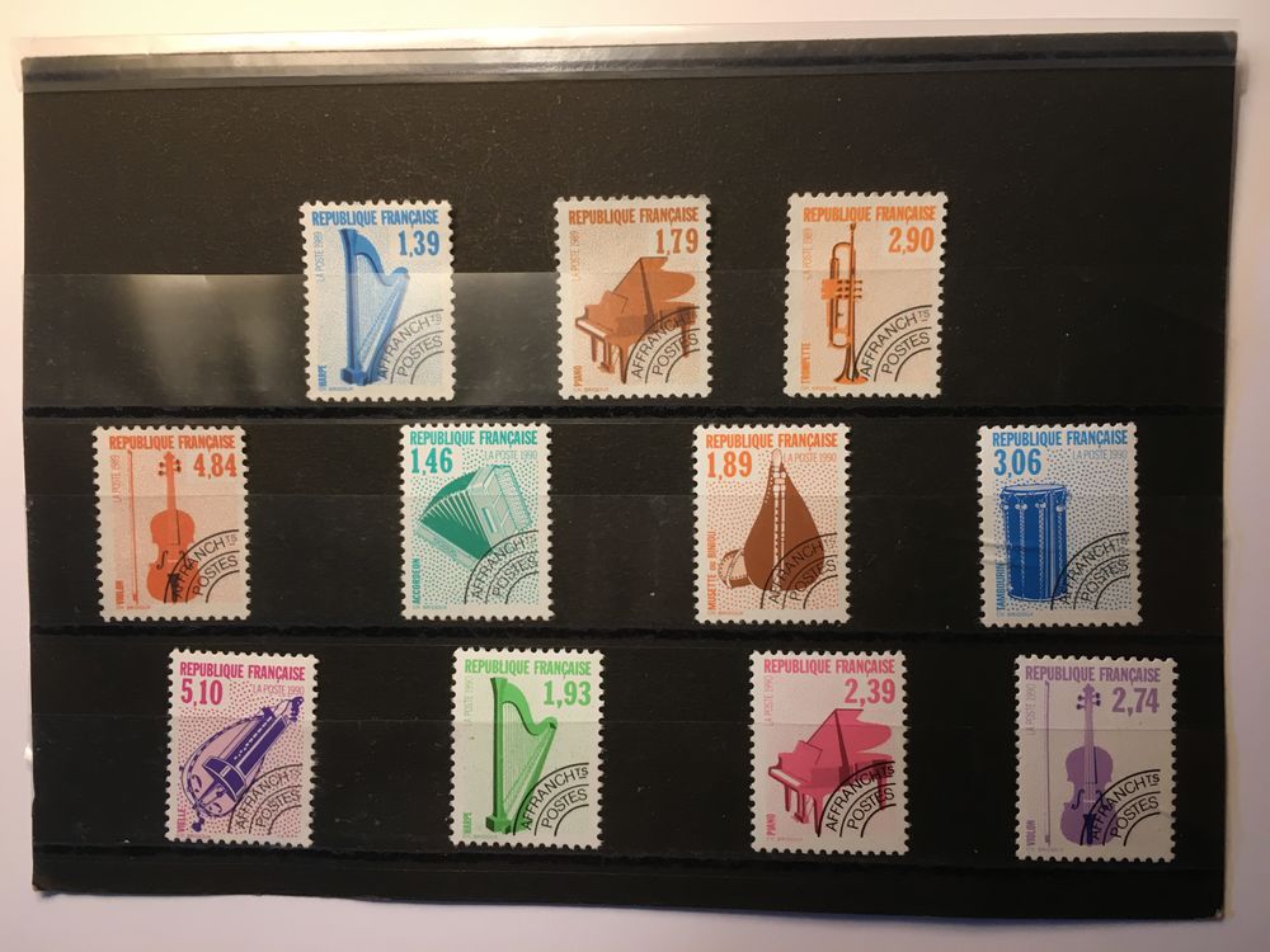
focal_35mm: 29
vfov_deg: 48.2
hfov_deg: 61.7
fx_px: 1064
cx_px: 635
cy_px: 476
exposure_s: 1/33
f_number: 2.2
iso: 80
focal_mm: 4.15
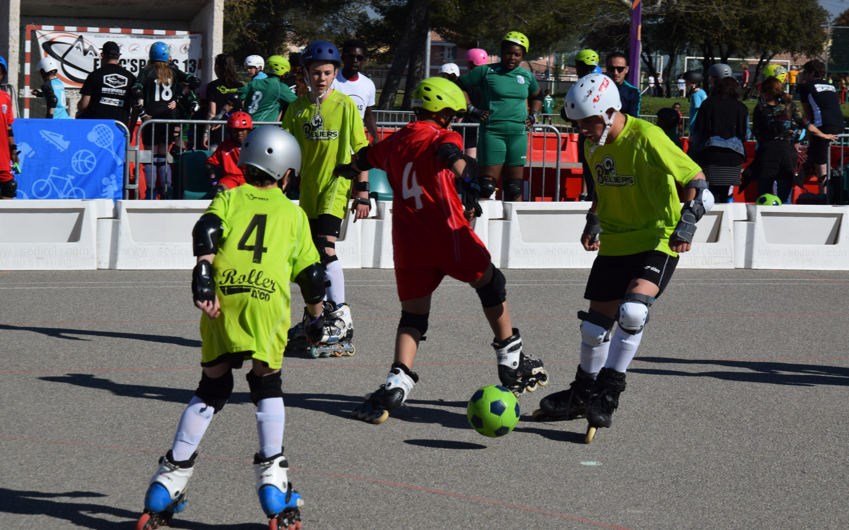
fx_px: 2673
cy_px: 259
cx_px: 426
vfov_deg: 11.3
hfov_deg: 18.0
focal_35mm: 116
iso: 200
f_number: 11
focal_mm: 75
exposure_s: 1/500
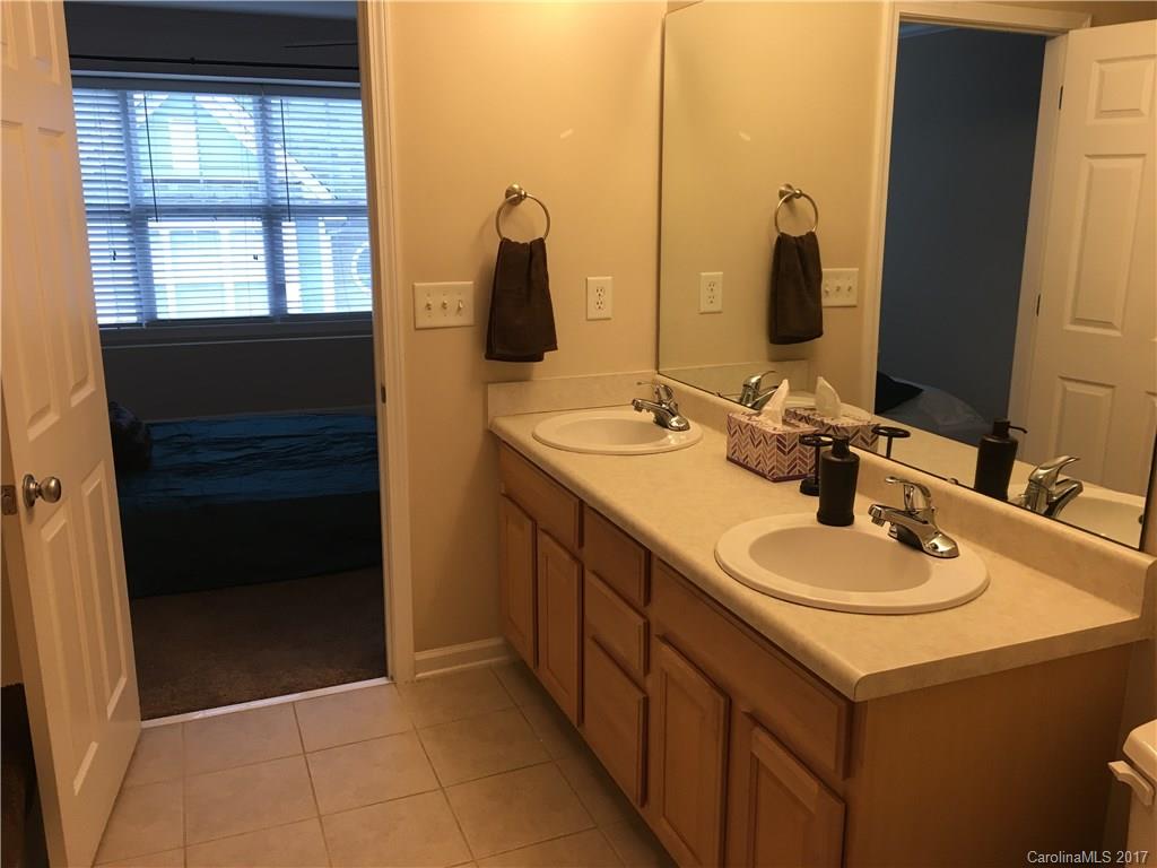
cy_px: 434
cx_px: 578
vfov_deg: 48.2
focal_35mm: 29
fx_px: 969
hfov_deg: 61.7
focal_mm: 4.15
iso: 40
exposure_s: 1/30
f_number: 2.2
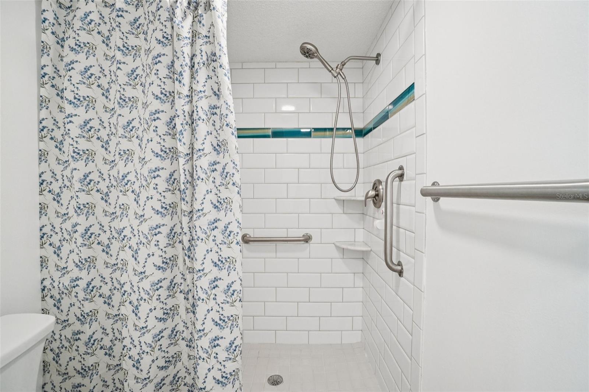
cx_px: 294
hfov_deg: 100.4
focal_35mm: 15
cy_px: 196
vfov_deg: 77.3
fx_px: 245
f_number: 8
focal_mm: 10
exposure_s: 1/30
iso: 640
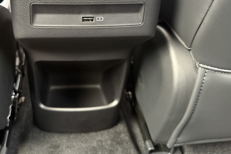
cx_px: 81
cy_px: 32
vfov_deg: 35.7
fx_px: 231
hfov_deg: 52.3
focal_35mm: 36
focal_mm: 6.76
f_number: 1.78
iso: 800
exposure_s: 1/42
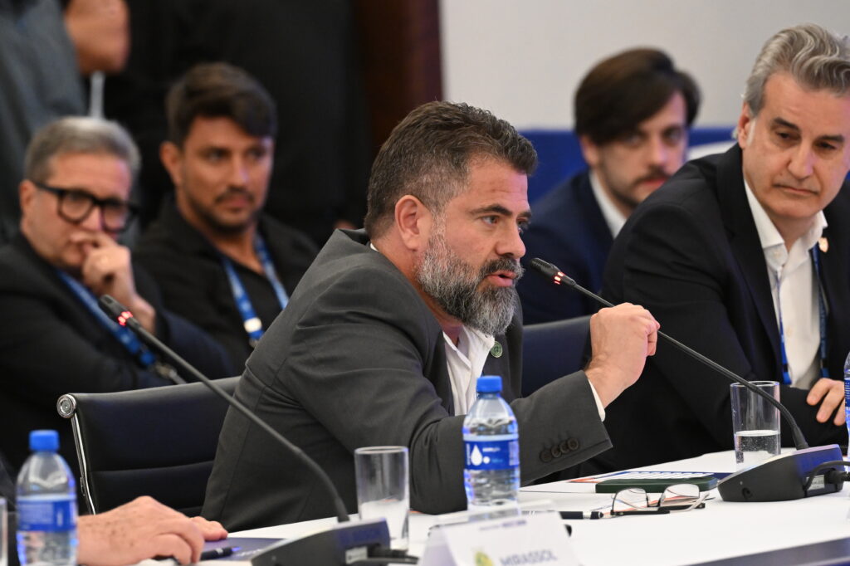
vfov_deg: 4.6
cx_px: 425
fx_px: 7081
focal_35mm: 300
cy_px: 283
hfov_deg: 6.9
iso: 3200
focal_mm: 200
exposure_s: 1/200
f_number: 4
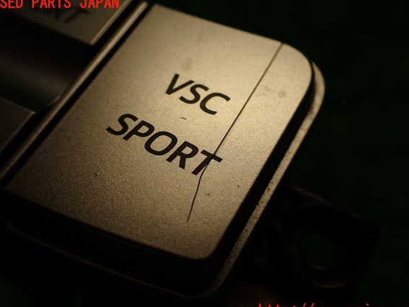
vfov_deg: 41.8
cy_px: 157
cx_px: 205
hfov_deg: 53.9
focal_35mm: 34
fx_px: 402
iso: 100
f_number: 2.4
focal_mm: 5.79
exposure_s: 1/100
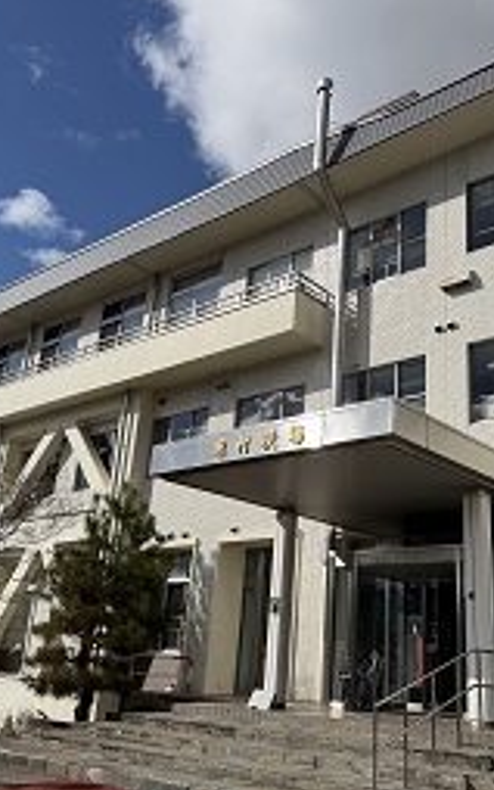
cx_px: 323
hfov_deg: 36.0
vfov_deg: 55.3
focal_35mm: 35
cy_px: 398
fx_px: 753
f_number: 1.78
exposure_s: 1/10309
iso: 80
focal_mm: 6.76
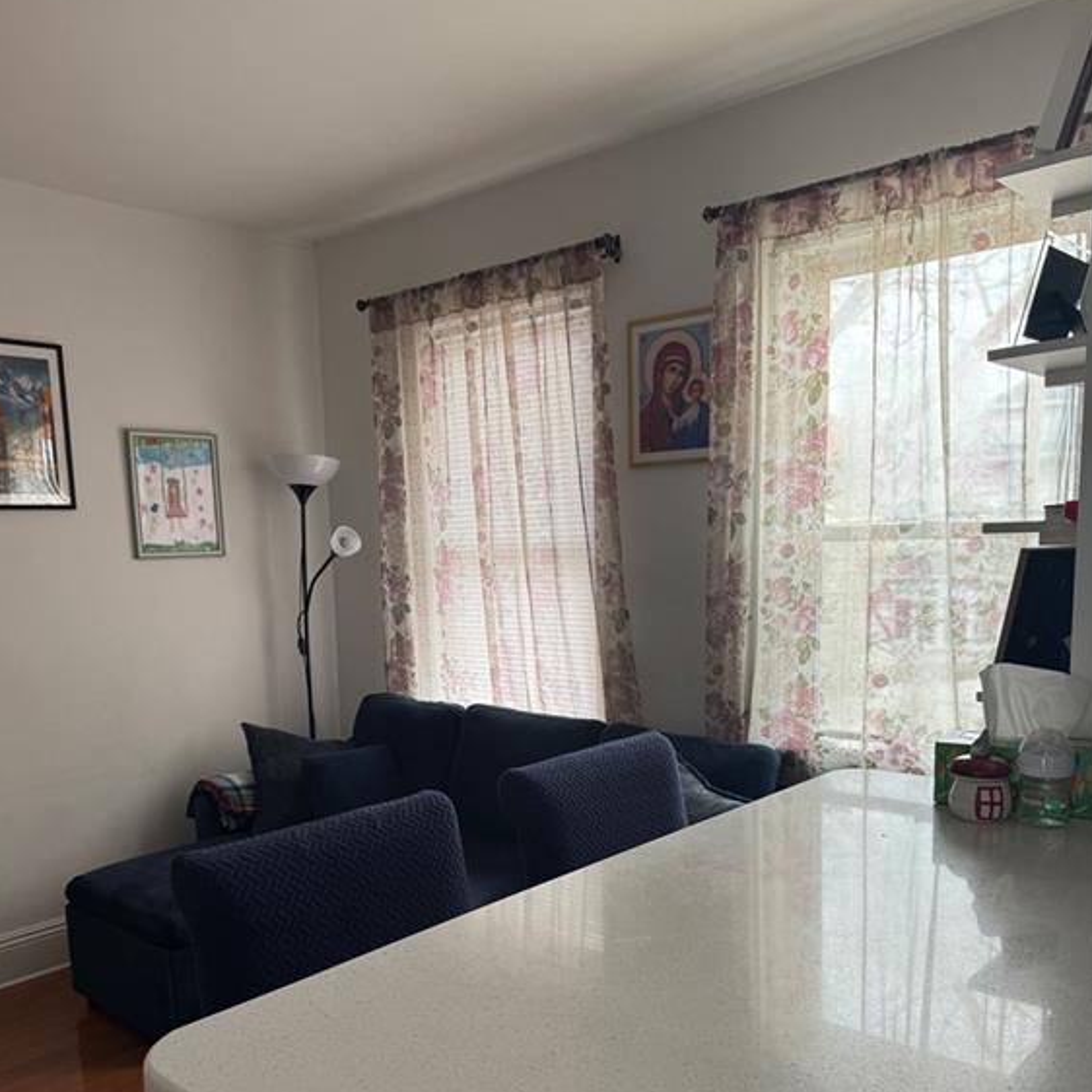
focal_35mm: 29
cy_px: 688
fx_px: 1035
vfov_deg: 54.9
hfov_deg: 55.6
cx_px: 542
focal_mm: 6.76
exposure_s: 1/121
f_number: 1.78
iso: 125
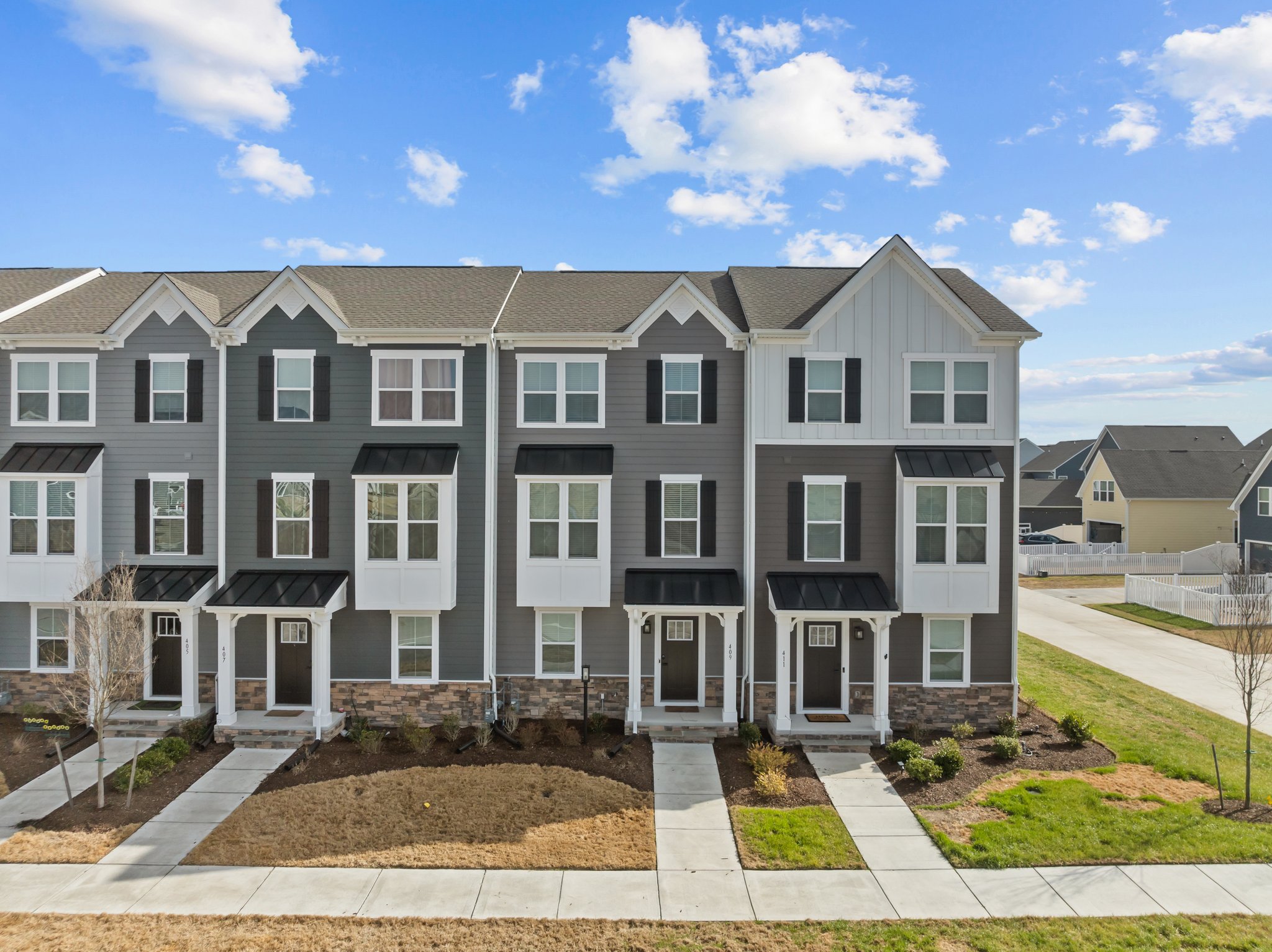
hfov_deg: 71.6
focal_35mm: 24
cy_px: 476
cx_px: 636
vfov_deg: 56.8
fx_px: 881
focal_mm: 12.29
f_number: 2.8
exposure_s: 1/500
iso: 190
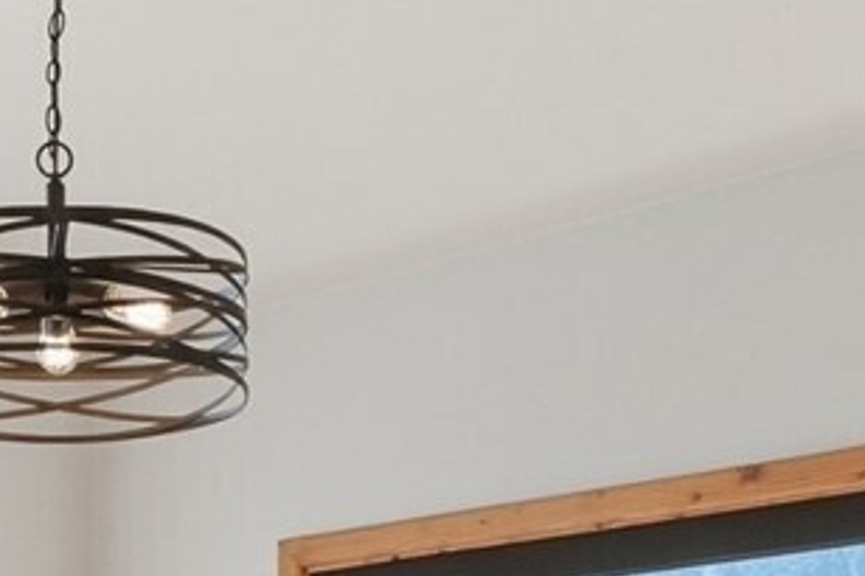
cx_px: 188
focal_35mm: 77
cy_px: 913
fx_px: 1849
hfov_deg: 25.9
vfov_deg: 15.9
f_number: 9
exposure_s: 1/100
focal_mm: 14
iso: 250
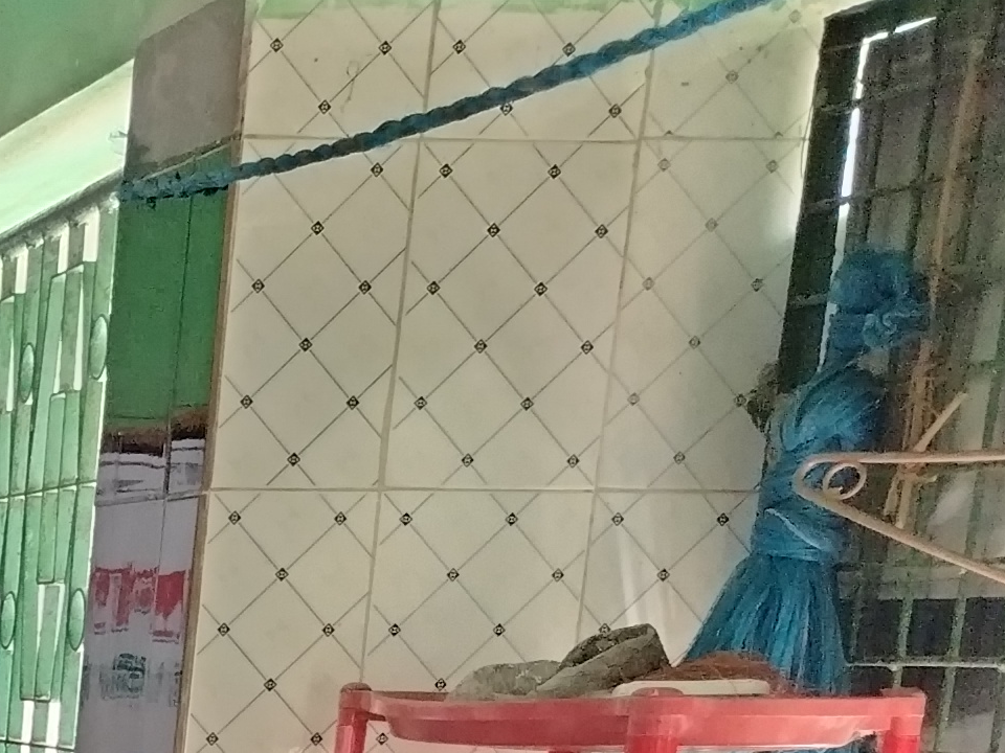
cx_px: -782
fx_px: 2903
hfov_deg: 16.5
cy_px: 1477
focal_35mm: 100
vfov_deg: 13.0
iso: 1034
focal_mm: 5.25
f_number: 1.75
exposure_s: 1/33.3
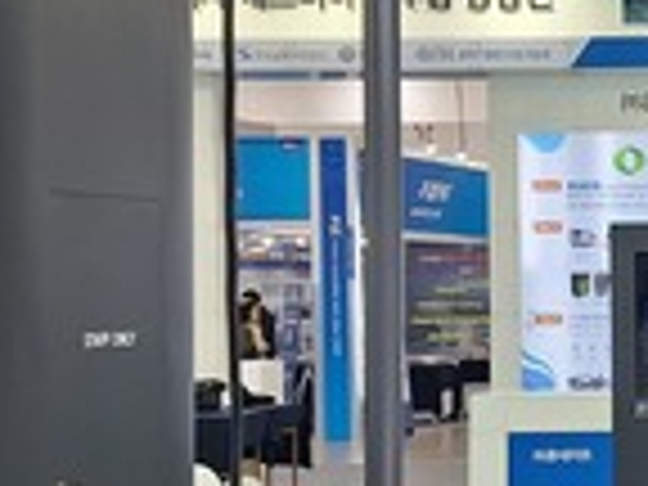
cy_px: 279
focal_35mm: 102
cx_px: 1058
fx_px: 1909
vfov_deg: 14.5
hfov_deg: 16.9
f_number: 1.8
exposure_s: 1/127
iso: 40
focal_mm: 5.54
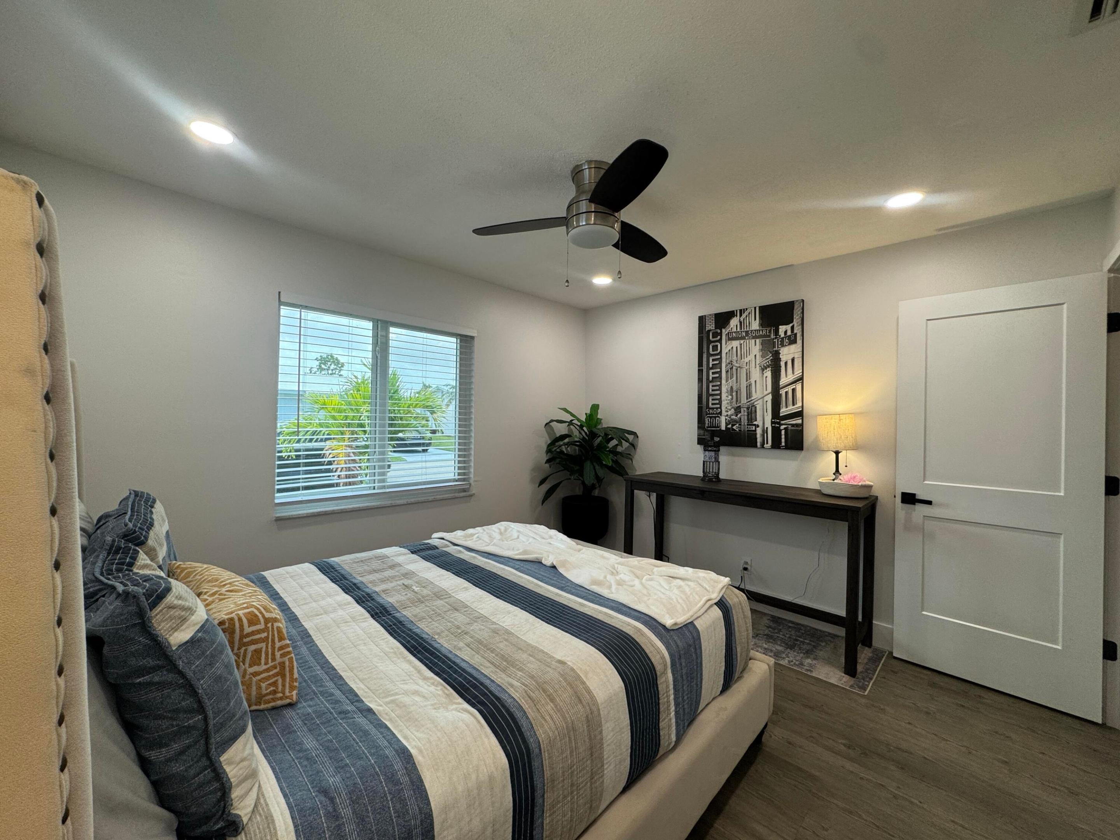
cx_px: 560
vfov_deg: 85.7
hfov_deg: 102.1
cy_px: 420
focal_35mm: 14
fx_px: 453
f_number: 2.2
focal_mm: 2.22
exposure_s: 1/120
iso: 100
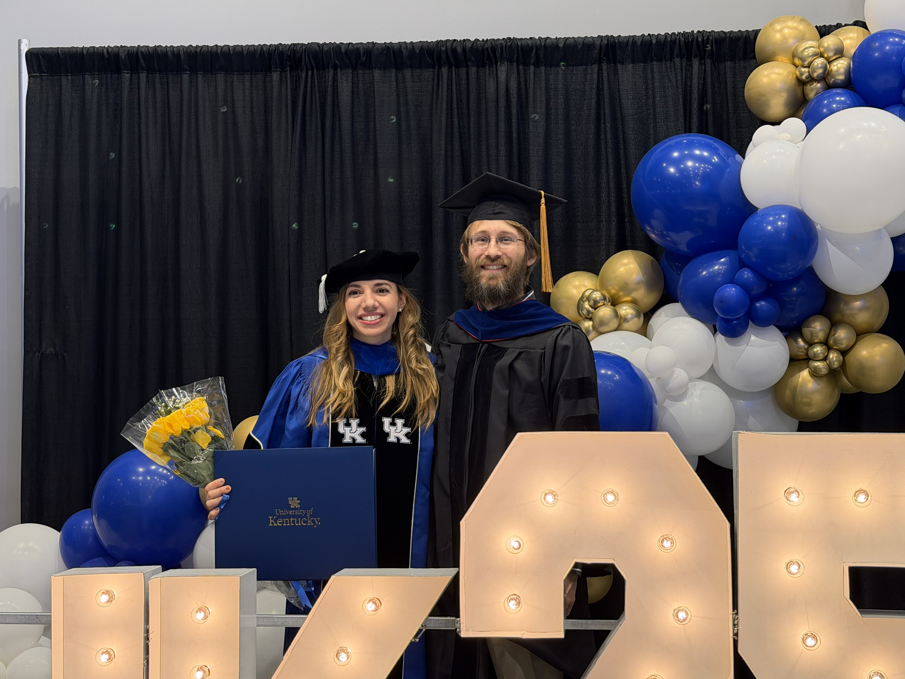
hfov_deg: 34.3
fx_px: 1464
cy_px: 362
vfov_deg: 26.1
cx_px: 442
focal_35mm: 56
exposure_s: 1/120
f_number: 1.78
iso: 400
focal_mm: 6.76
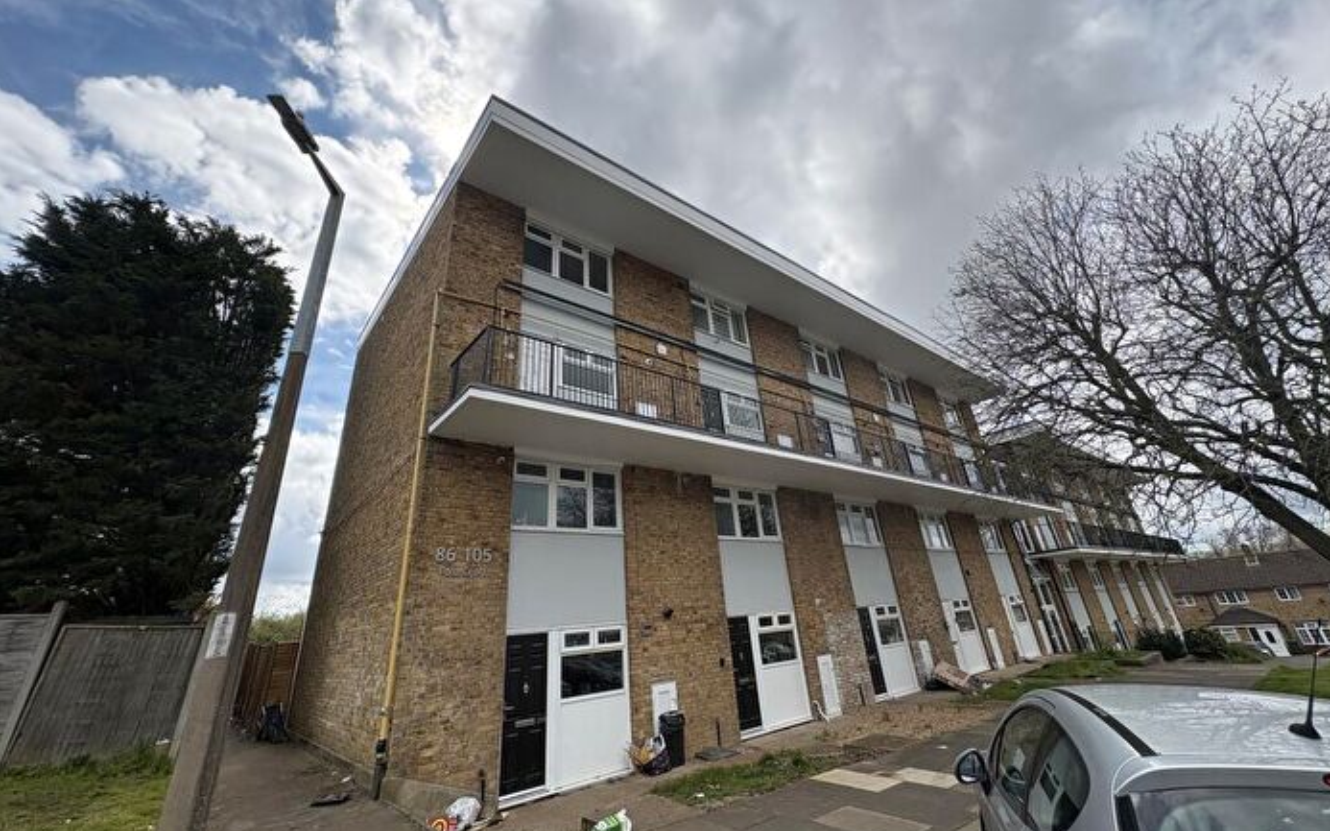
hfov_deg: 101.5
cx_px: 668
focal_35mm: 15
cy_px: 377
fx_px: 544
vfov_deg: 74.6
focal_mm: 2.22
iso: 64
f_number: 2.2
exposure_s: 1/2273
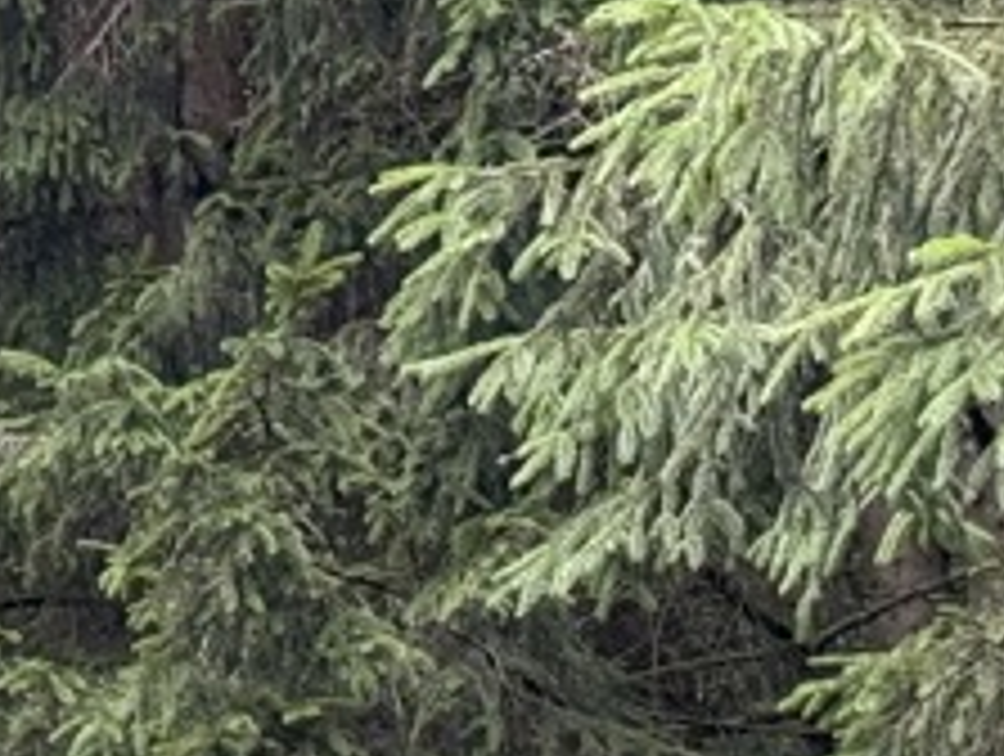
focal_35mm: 220
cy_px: 1278
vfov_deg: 6.6
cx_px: -1031
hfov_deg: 8.5
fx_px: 6391
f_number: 1.78
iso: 160
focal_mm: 6.76
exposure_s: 1/227
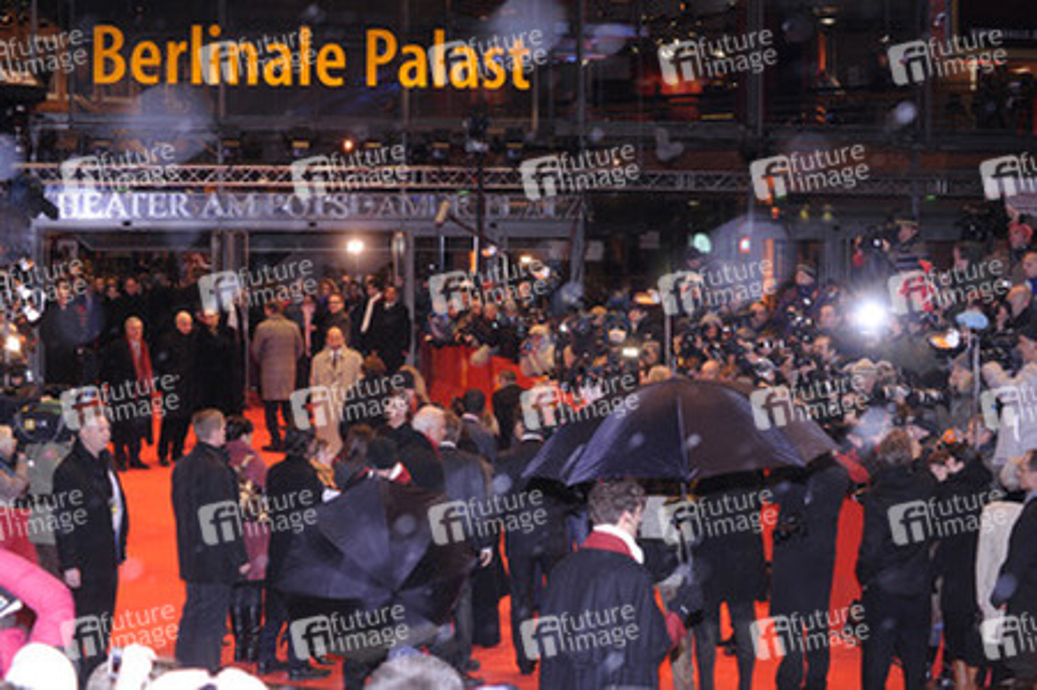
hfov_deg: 28.9
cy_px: 345
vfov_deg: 19.4
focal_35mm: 70
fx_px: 2015
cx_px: 518
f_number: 7.1
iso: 640
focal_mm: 70
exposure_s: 1/30
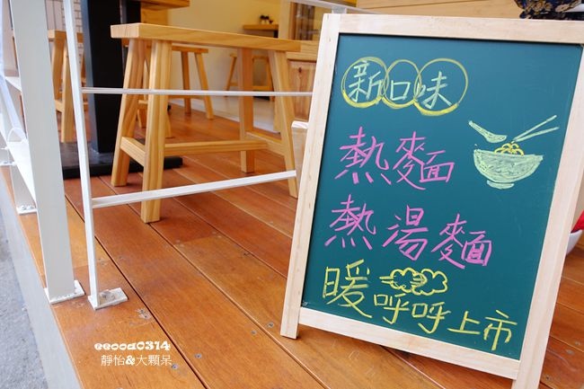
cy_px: 194
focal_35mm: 24
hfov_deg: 73.8
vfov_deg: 53.1
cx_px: 292
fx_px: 389
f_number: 2.8
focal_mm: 8.8
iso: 125
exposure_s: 1/50
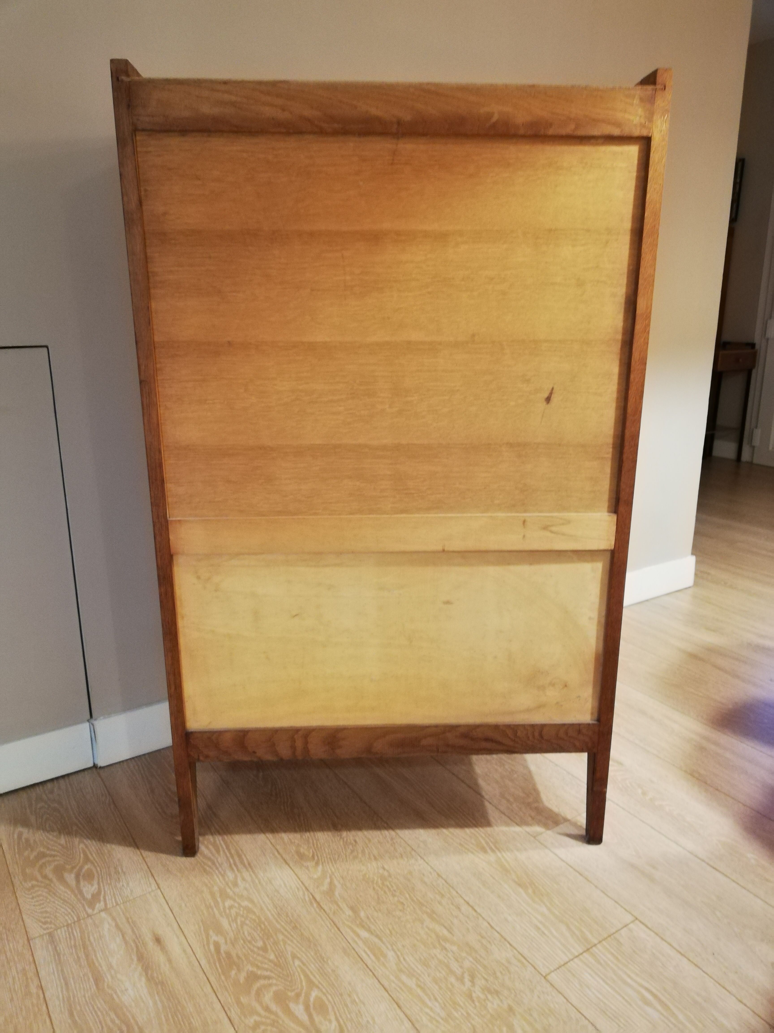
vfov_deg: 67.3
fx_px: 775
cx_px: 387
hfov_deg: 53.1
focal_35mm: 26
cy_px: 516
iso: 640
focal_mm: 3.81
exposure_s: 1/20
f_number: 2.2
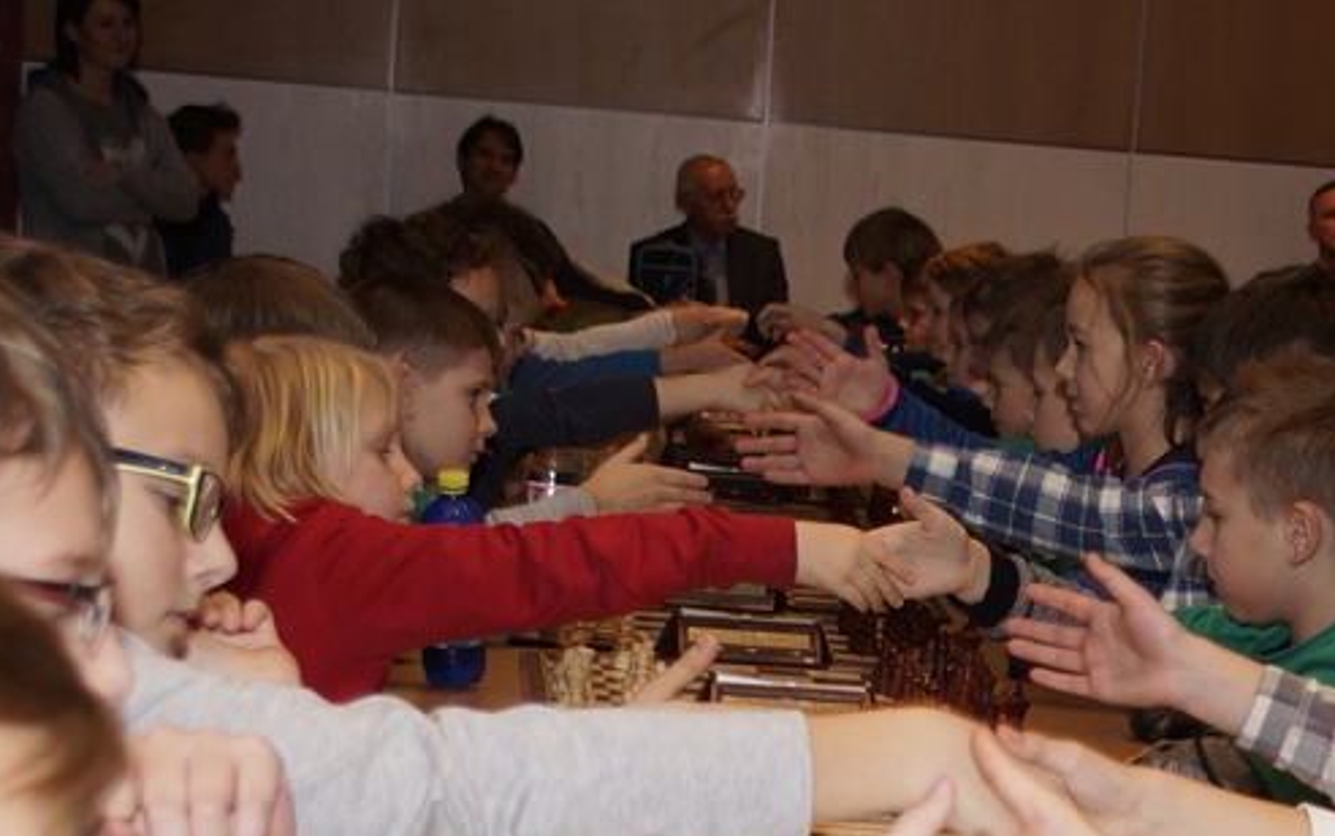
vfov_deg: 10.0
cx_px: 1034
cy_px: 1006
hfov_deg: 16.1
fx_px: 4696
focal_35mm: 129
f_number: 4
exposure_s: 1/60
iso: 250
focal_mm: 26
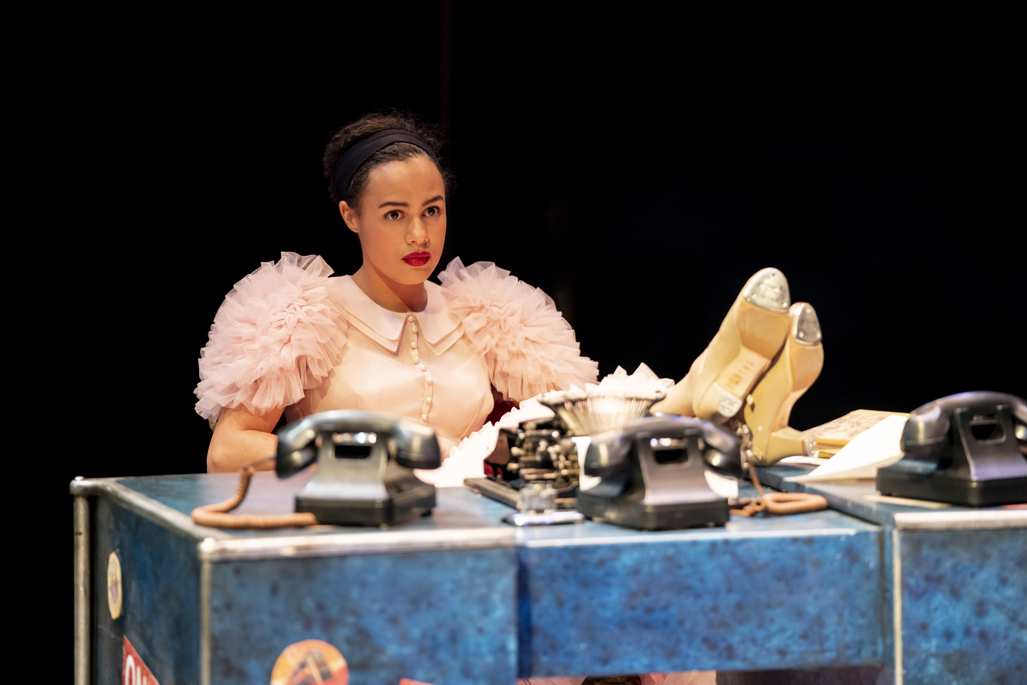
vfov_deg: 7.5
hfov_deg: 11.3
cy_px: 342
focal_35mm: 182
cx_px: 514
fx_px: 5192
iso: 1600
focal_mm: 182
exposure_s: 1/200
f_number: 2.8
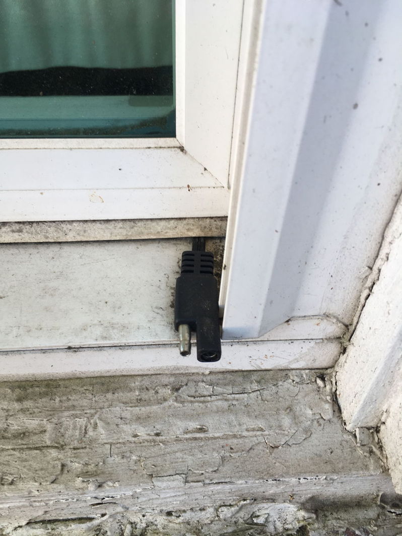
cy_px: 268
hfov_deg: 48.2
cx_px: 201
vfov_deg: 61.7
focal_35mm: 29
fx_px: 449
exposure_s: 1/60
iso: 25
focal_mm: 4.15
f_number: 2.2
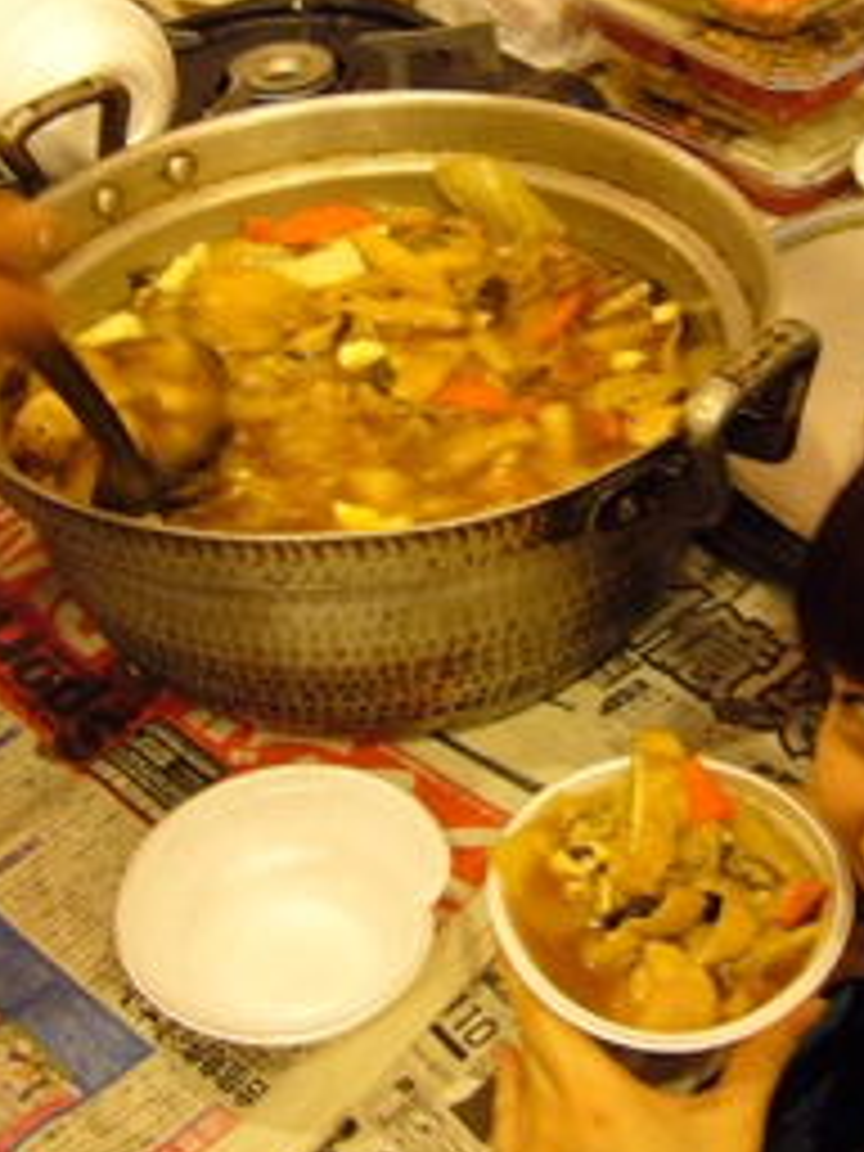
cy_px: 382
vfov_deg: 37.8
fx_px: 1664
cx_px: 457
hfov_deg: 29.1
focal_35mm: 50
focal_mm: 5.8
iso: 200
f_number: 2.8
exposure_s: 1/8
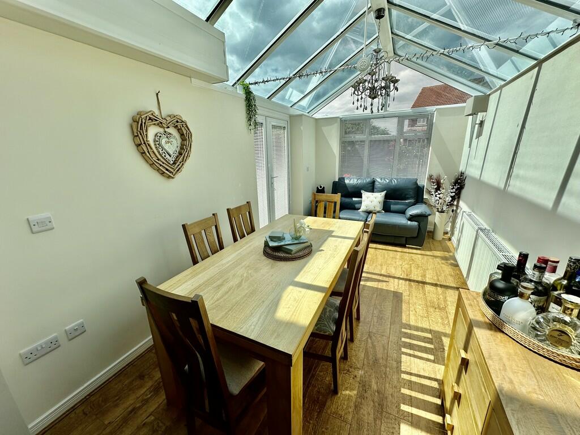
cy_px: 218
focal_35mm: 14
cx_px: 290
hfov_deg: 102.1
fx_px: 235
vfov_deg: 85.7
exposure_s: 1/1473
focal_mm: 2.22
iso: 50
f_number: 2.2
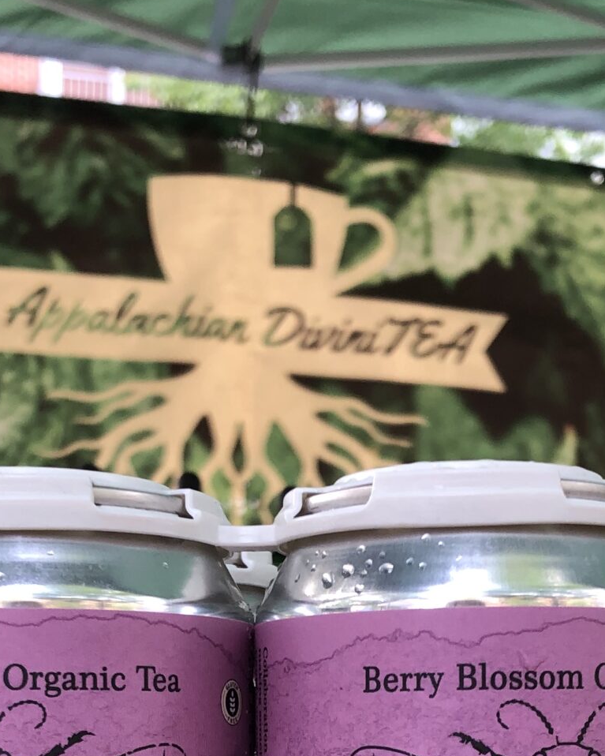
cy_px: 787
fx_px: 1633
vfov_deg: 24.6
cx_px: 323
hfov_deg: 21.0
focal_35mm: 73
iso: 64
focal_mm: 4
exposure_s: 1/120
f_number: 1.8
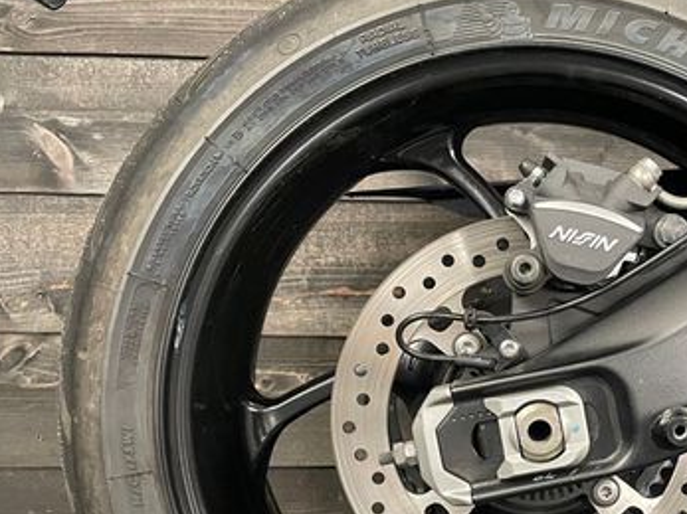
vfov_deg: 29.7
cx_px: 548
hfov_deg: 38.2
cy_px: 391
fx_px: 952
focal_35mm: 48
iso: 640
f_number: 1.6
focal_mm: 4.2
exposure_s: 1/33
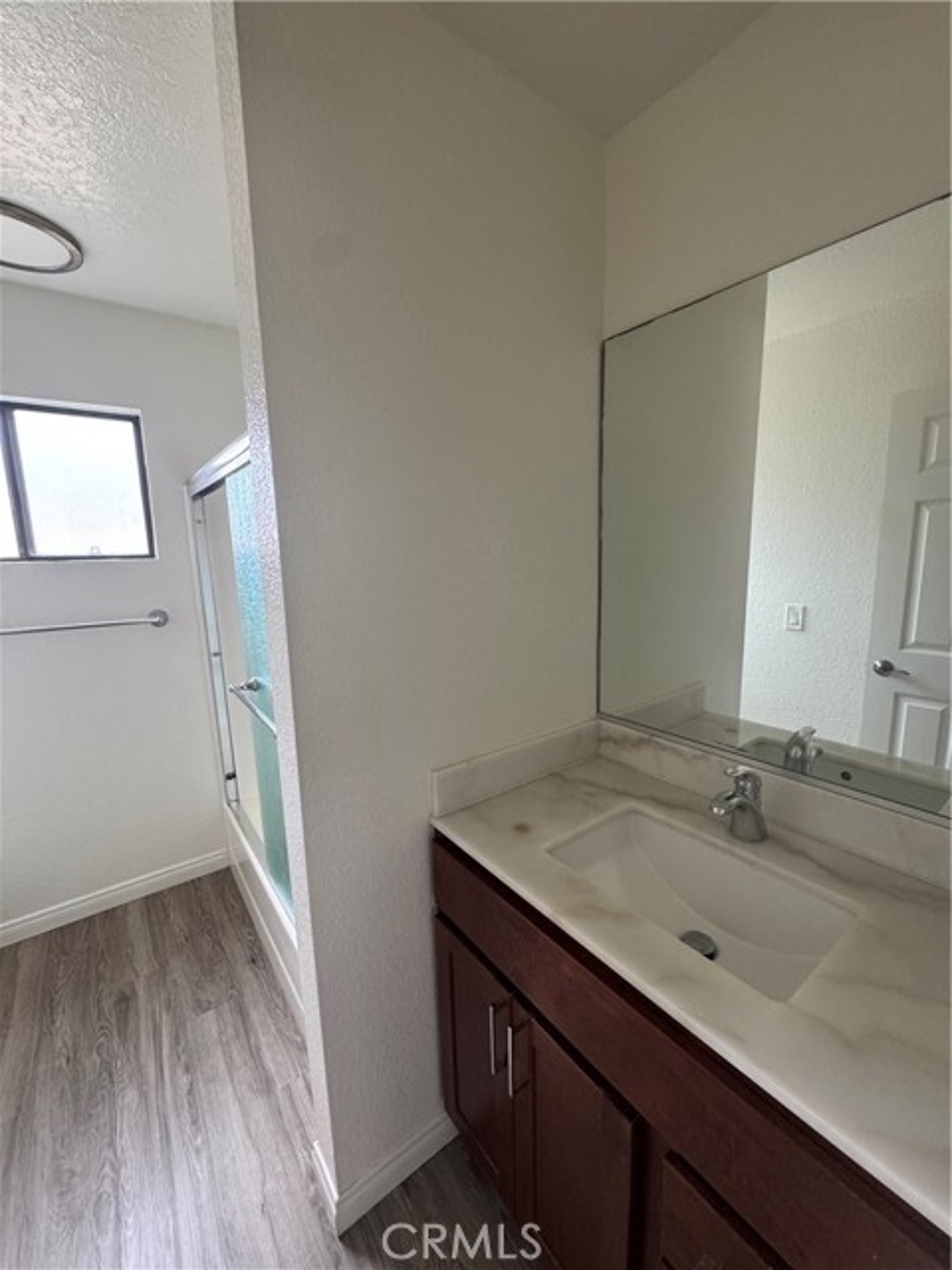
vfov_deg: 102.1
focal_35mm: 14
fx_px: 513
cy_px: 635
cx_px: 476
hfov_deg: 85.7
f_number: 2.2
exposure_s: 1/99
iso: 250
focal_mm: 2.22
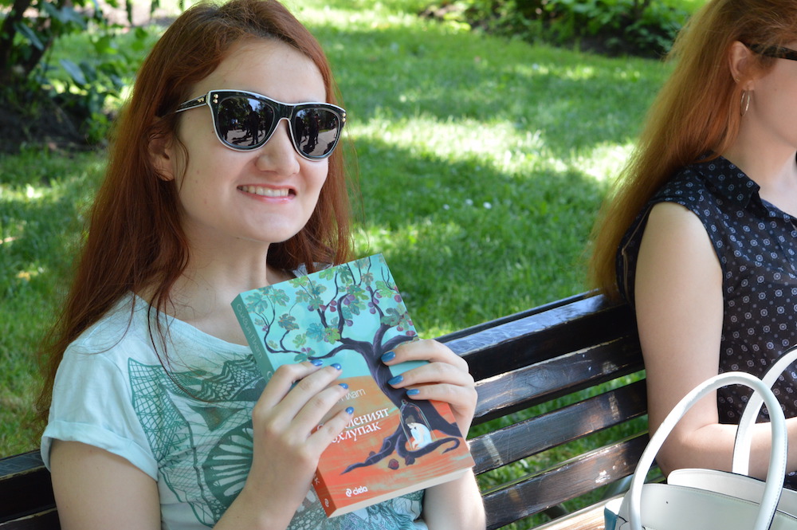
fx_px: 1825
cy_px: 265
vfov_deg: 16.5
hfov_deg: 24.6
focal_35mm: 82
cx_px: 398
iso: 800
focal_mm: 55
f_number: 10
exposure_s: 1/125
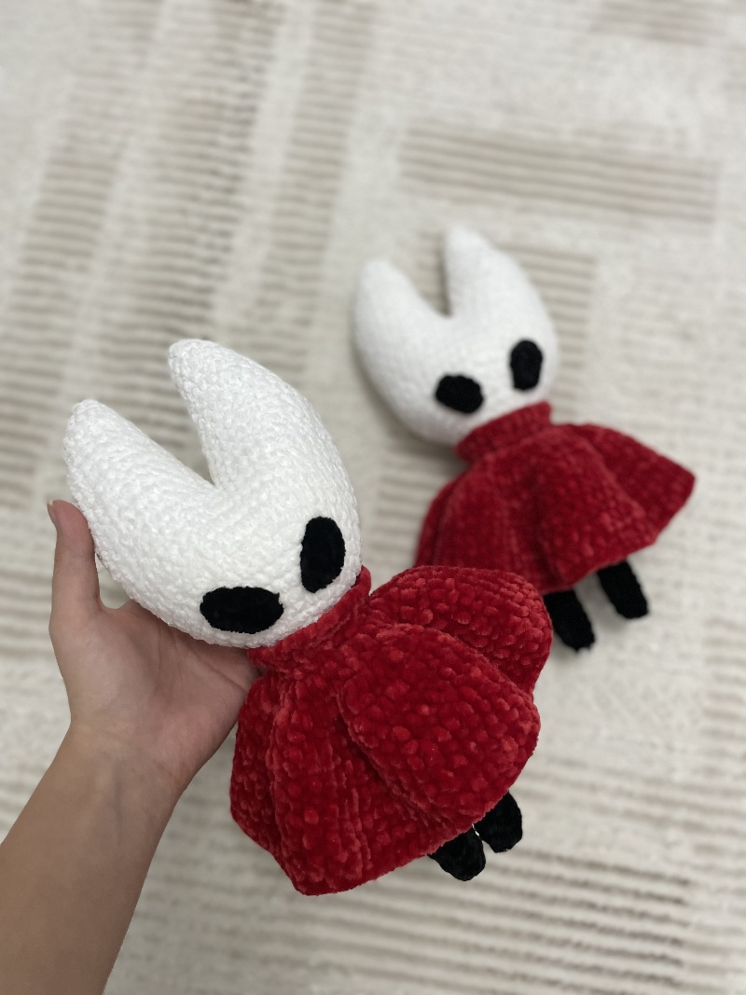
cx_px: 373
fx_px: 747
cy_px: 498
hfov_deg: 53.1
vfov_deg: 67.3
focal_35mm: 26
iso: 500
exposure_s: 1/33
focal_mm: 4.2
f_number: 1.6
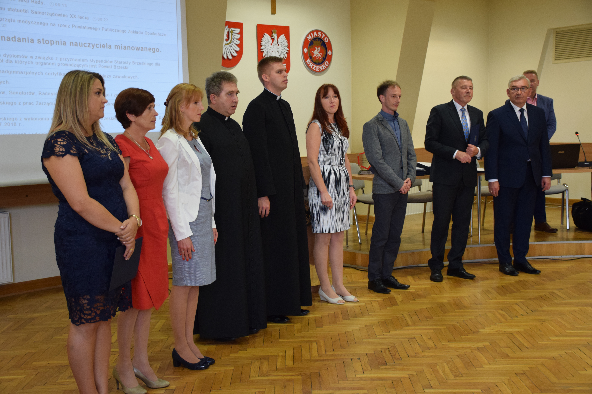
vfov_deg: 28.1
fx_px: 789
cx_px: 296
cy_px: 197
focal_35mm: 48
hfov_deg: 41.1
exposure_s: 1/60
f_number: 4
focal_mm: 32
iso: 1400
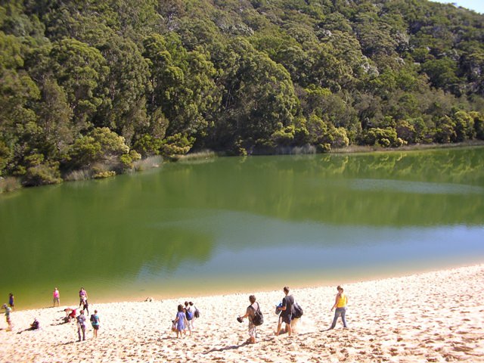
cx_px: 242
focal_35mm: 38
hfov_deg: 49.0
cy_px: 182
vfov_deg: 37.7
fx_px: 531
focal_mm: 5.8
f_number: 2.9
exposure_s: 1/400
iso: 50
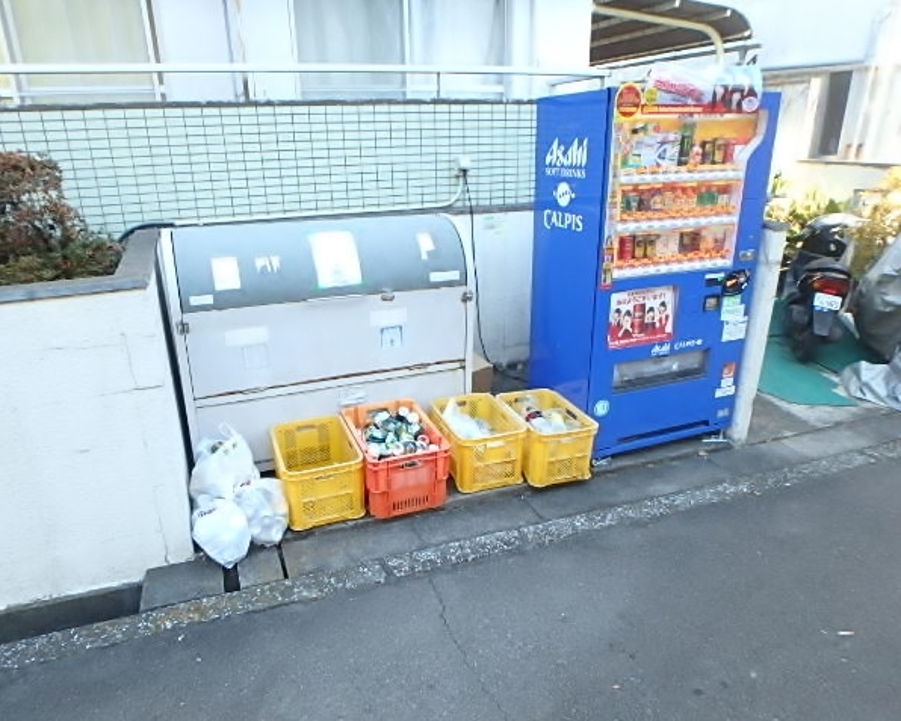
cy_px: 360
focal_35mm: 22
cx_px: 419
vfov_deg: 63.1
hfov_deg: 74.9
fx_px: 587
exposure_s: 1/250
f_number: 3.5
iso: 500
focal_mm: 3.7
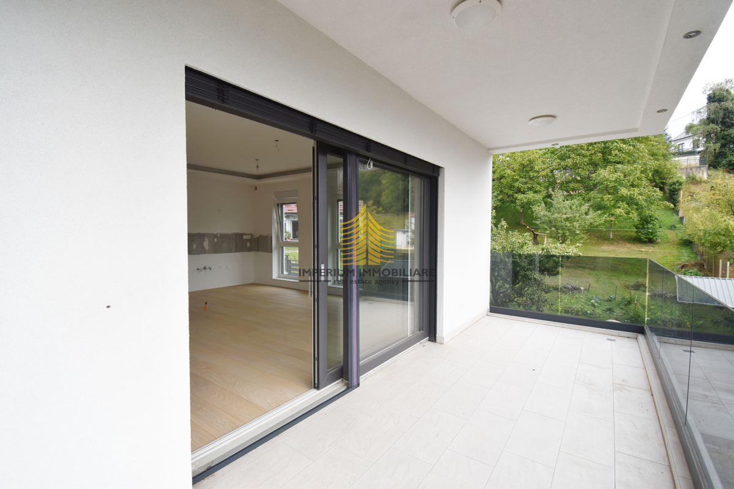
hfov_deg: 100.4
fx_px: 306
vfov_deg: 77.3
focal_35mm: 15
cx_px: 367
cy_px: 244
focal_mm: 10
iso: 100
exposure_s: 1/200
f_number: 7.1
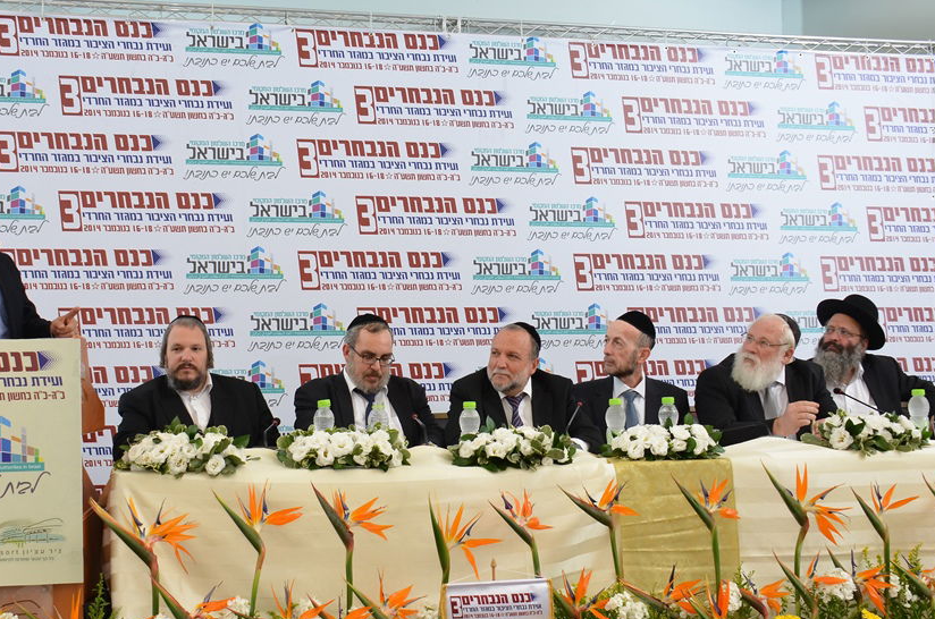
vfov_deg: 32.4
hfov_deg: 47.3
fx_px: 1063
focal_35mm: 41
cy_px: 356
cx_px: 389
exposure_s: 1/160
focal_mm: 22
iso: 640
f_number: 6.3
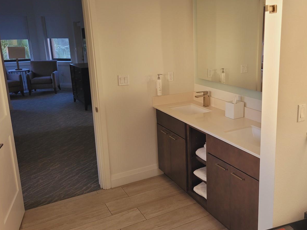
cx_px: 195
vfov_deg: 40.7
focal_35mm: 35
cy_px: 111
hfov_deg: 52.0
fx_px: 310
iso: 64
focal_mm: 5.4
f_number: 1.8
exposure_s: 1/120
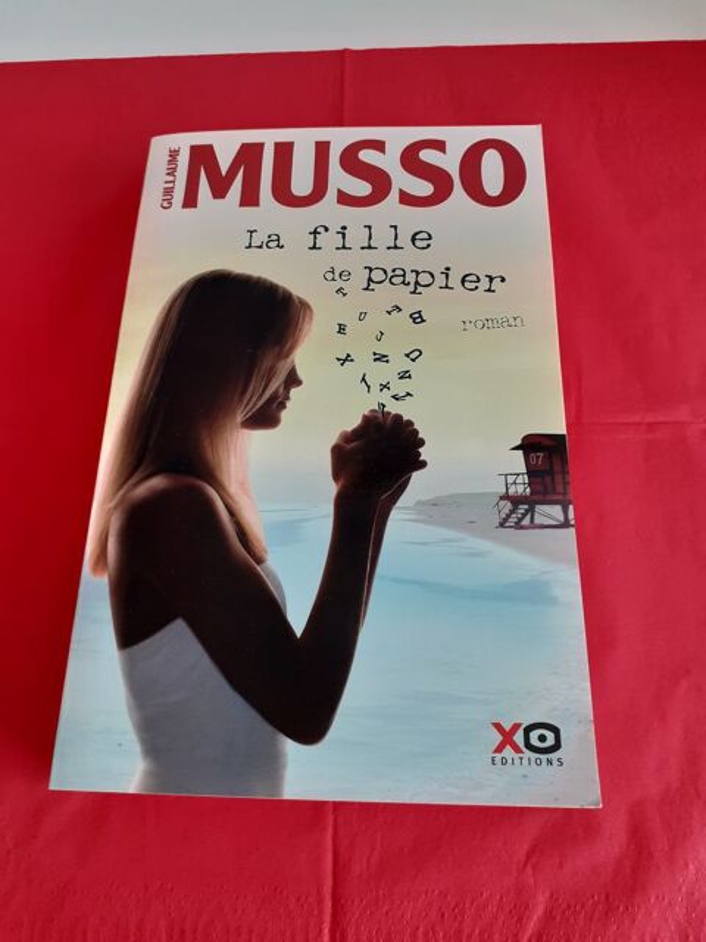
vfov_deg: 65.3
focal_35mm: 27
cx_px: 353
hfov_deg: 51.4
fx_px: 734
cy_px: 471
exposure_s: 1/100
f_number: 1.9
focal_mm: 3.6
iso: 50
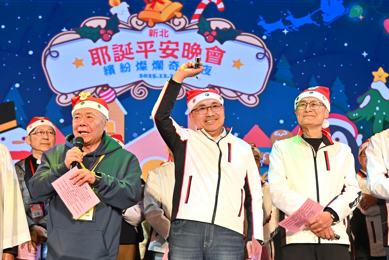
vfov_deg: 27.5
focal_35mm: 49
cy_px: 130
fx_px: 529
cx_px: 194
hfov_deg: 40.3
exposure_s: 1/125
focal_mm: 49
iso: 250
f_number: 4
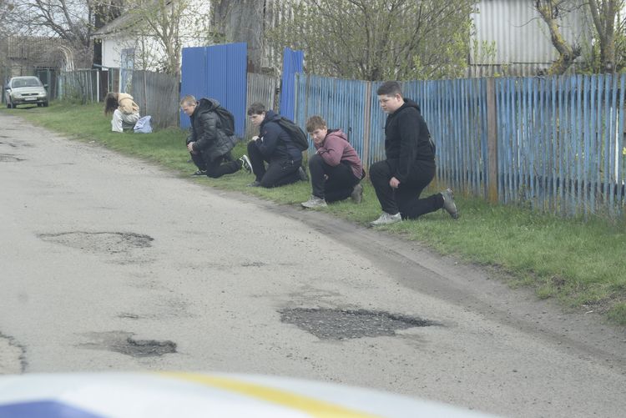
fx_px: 1435
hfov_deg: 24.6
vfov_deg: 16.6
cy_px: 209
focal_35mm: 82
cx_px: 313
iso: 400
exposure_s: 1/250
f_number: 8
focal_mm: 55
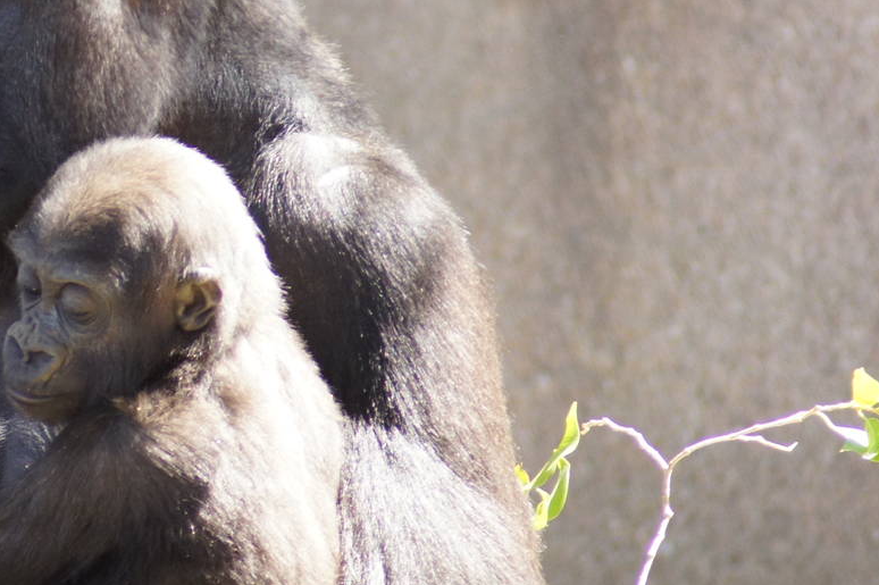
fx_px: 22692
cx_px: 15
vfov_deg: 1.5
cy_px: 203
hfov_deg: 2.2
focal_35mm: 930
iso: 800
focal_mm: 300
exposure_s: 1/160
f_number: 5.6
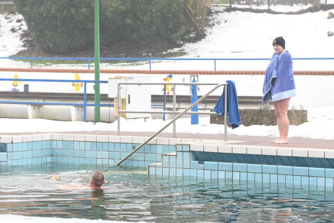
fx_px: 1392
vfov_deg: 9.1
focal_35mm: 150
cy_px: 112
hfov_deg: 13.7
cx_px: 167
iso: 400
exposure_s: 1/250
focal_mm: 100
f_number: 3.5
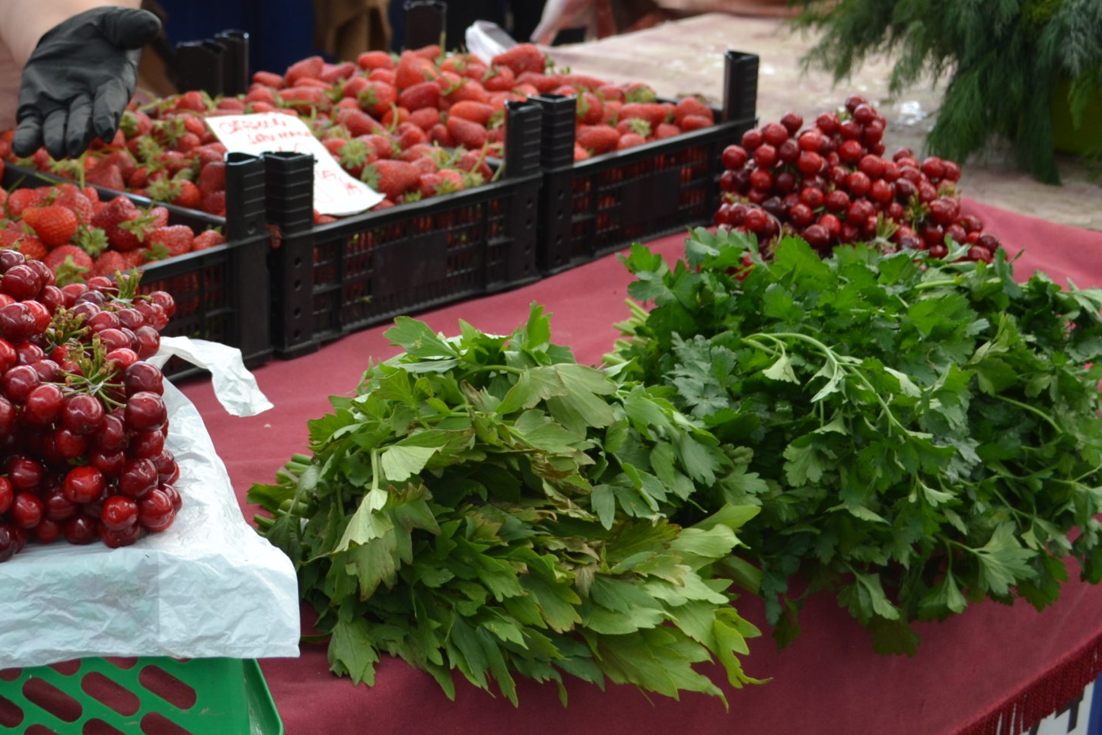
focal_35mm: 77
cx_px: 235
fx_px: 2354
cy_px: 206
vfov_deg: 17.7
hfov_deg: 25.9
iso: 400
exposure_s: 1/125
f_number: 5.6
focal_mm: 29
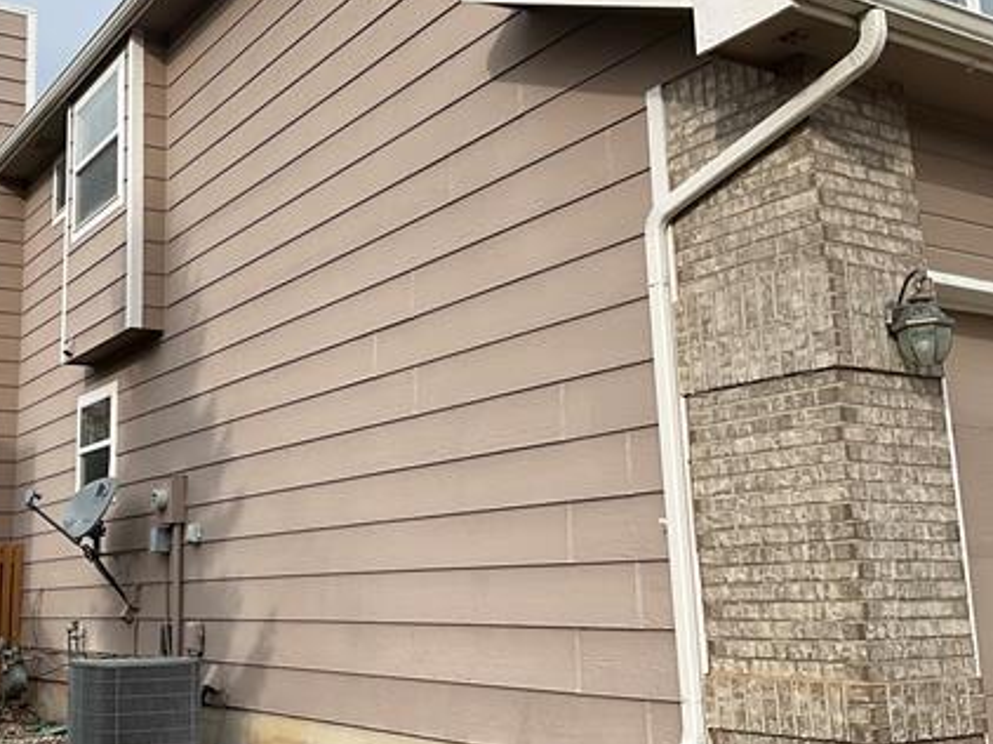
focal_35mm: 44
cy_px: 328
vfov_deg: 32.8
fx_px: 1261
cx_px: 301
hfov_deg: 42.2
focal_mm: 3
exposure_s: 1/1534
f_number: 1.8
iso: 25
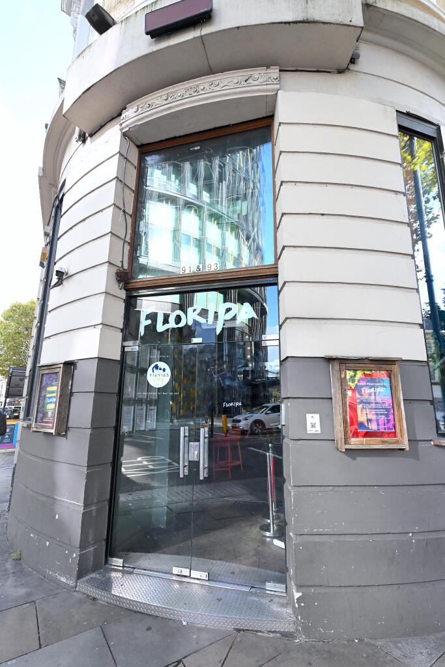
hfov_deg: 70.5
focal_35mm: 17
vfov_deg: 93.3
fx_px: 315
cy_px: 334
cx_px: 222
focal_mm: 17
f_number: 8
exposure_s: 1/200
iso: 1600
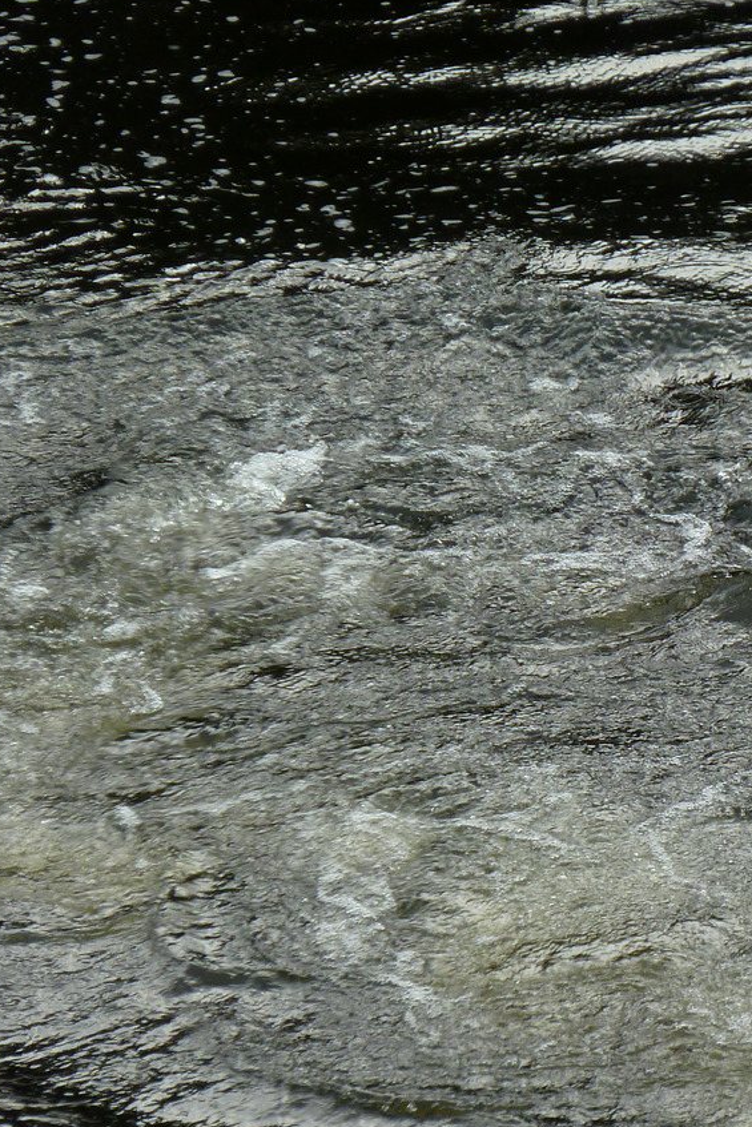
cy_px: 577
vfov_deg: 5.2
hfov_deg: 3.5
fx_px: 12308
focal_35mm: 393
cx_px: 667
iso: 100
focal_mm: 36
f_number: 5.9
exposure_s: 1/125
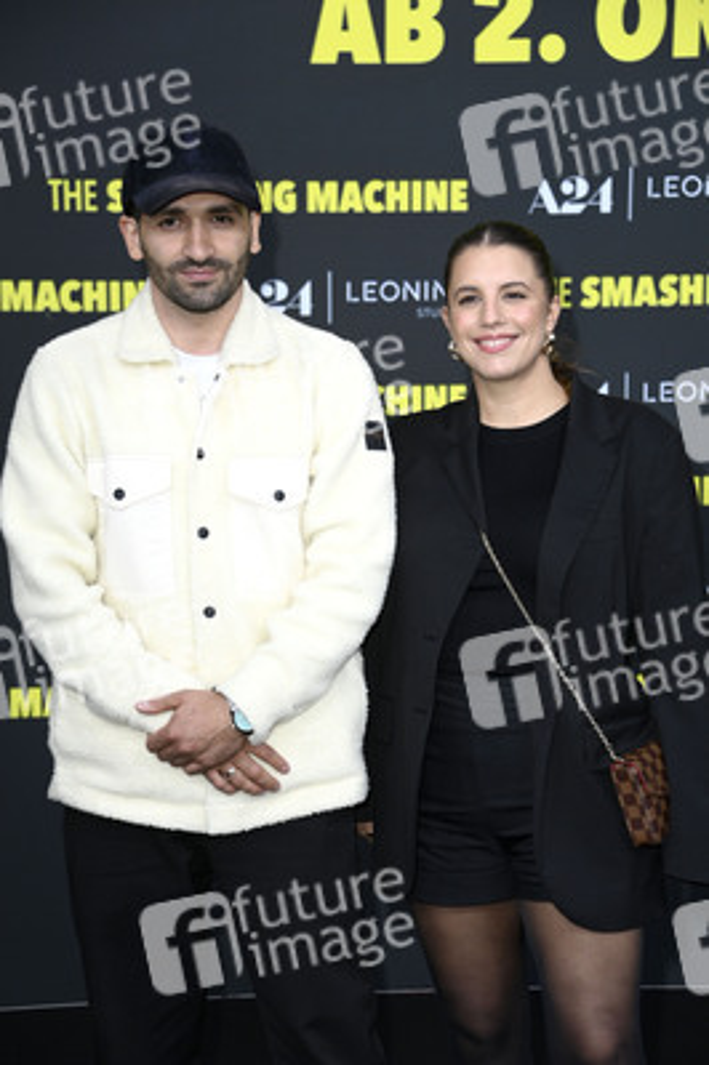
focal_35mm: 92
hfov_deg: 14.8
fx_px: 2722
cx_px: 354
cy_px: 532
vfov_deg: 22.2
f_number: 5.6
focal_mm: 92
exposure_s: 1/250
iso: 800
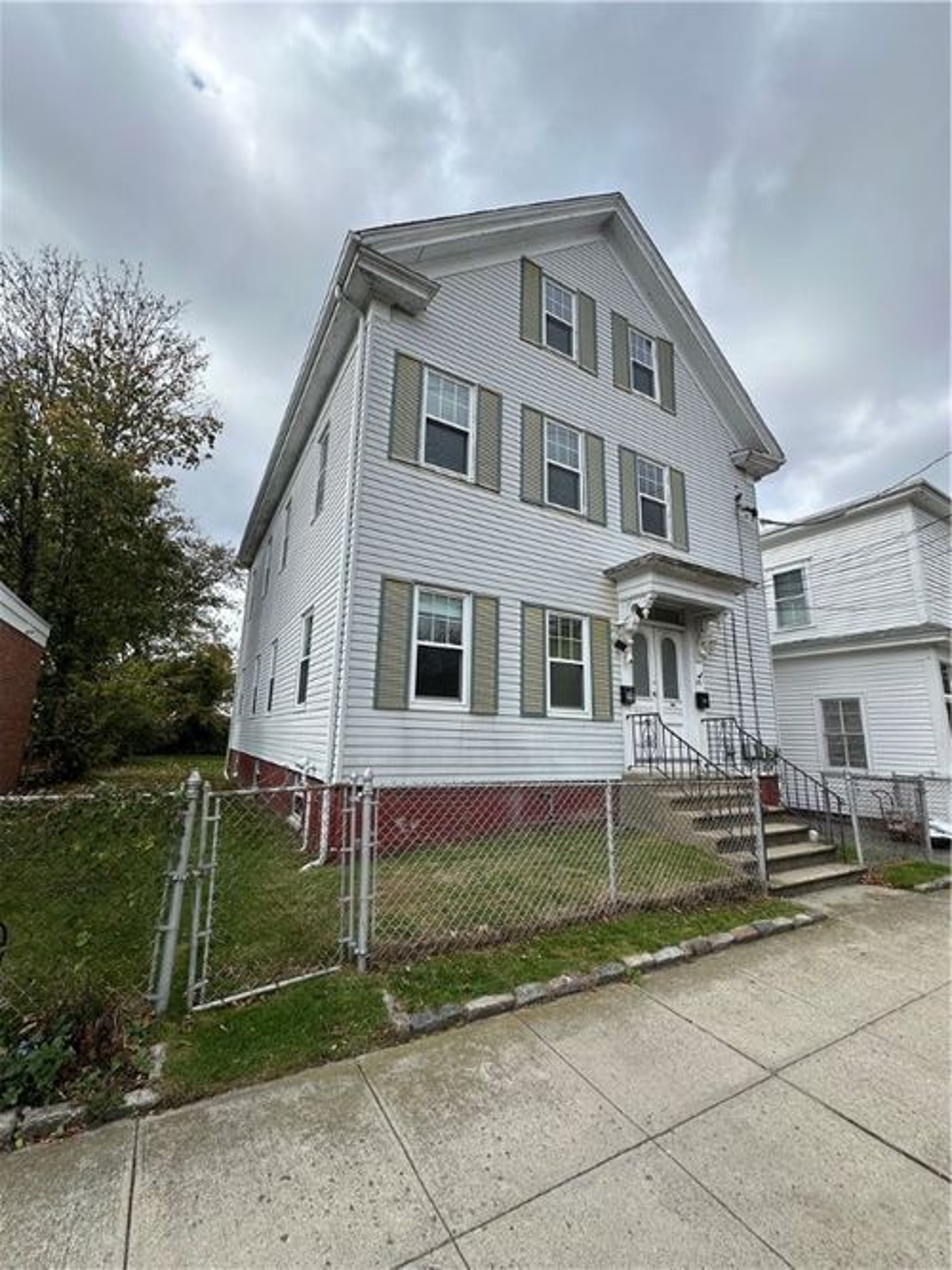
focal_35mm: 14
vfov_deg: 102.1
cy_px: 635
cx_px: 476
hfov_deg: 85.7
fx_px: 514
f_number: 2.2
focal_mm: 2.22
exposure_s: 1/979
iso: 50
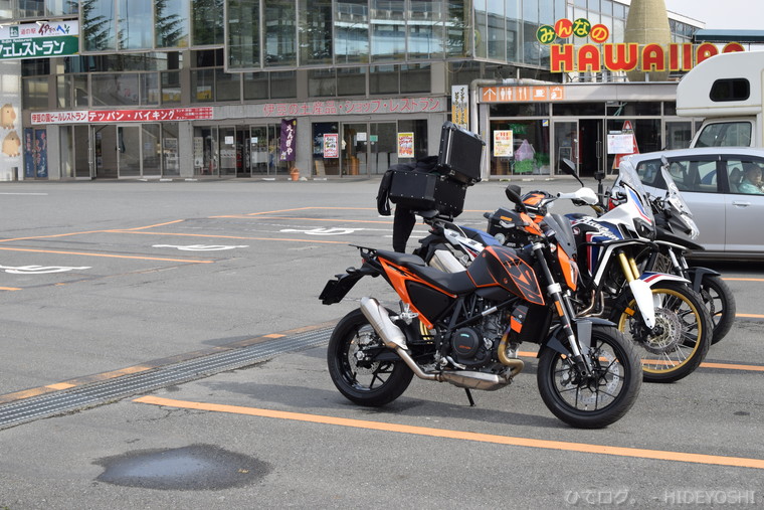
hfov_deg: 37.8
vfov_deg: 25.8
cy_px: 255
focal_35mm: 52
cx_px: 382
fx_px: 1114
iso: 100
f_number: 9
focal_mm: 35
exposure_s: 1/160
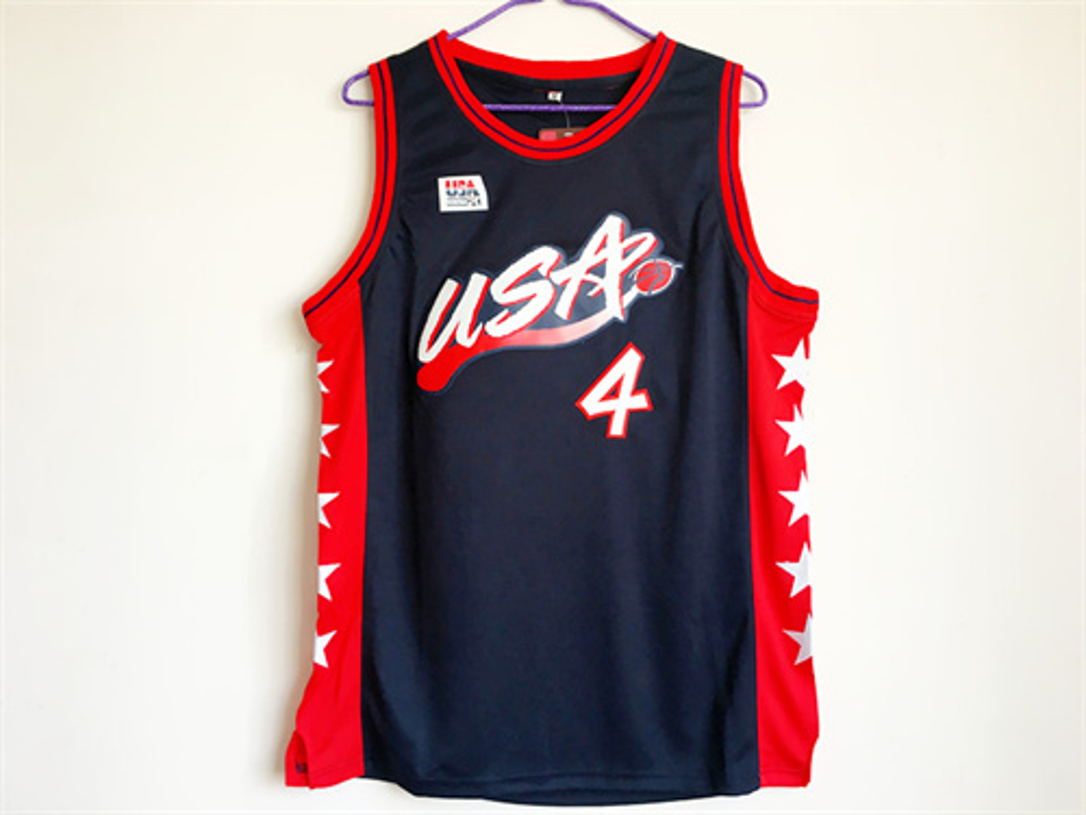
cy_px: 408
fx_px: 910
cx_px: 543
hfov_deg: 61.7
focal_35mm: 29
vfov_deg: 48.2
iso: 32
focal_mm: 4.15
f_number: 2.2
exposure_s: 1/33
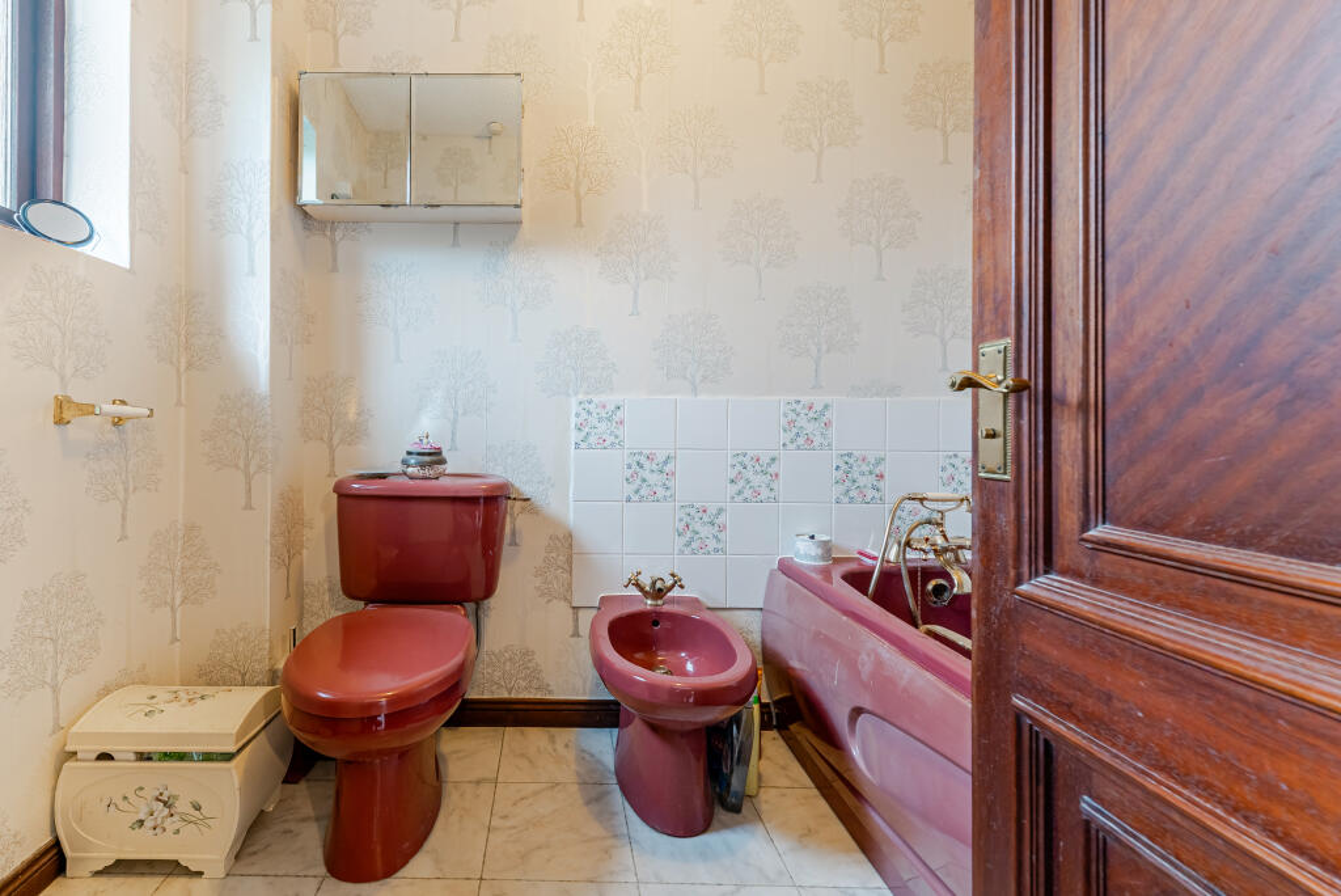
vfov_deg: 81.3
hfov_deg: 104.2
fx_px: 522
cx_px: 670
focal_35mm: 14
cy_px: 448
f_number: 8
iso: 320
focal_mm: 14
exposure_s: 1/13
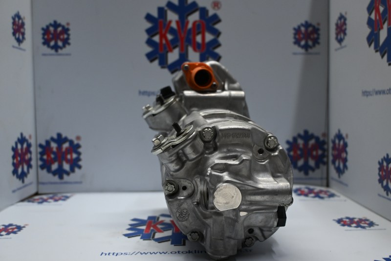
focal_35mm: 36
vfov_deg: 36.9
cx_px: 196
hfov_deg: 53.1
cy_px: 130
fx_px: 391
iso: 720
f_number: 4.2
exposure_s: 1/125
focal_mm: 24
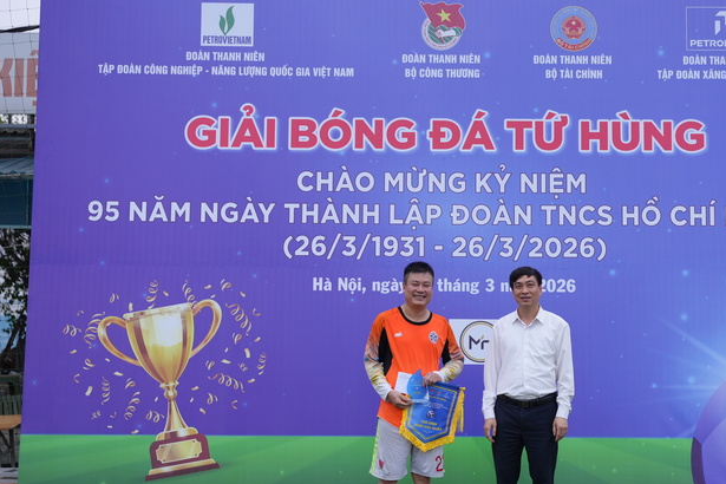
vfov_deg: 20.6
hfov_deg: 30.4
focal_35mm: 66
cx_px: 445
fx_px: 1329
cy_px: 266
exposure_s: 1/200
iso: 250
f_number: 3.5
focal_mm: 50.7
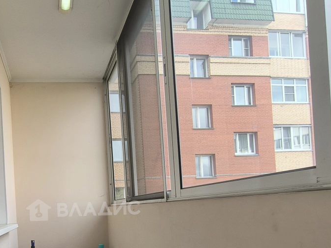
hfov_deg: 60.1
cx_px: 84
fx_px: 268
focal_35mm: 28
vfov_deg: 46.4
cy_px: 208
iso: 50
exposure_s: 1/100
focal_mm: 1.91
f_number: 2.2
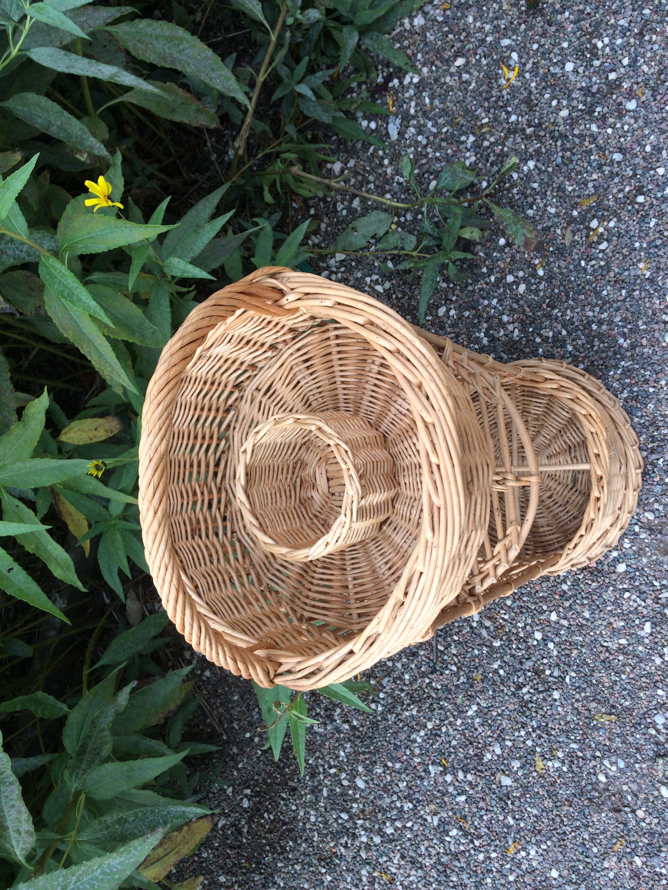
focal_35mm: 29
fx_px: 746
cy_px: 445
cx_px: 334
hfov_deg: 48.2
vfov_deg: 61.7
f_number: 2.2
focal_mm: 4.15
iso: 32
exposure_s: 1/265
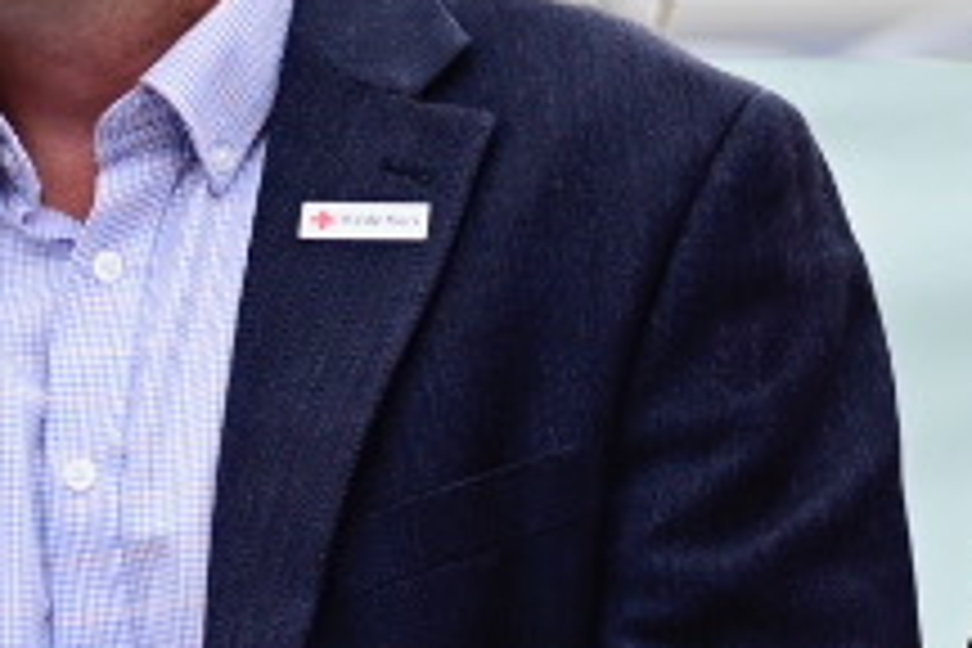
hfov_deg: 2.6
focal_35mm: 788
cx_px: -104
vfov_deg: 1.7
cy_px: 14
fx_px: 21274
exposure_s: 1/400
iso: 100
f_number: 2.8
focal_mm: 105
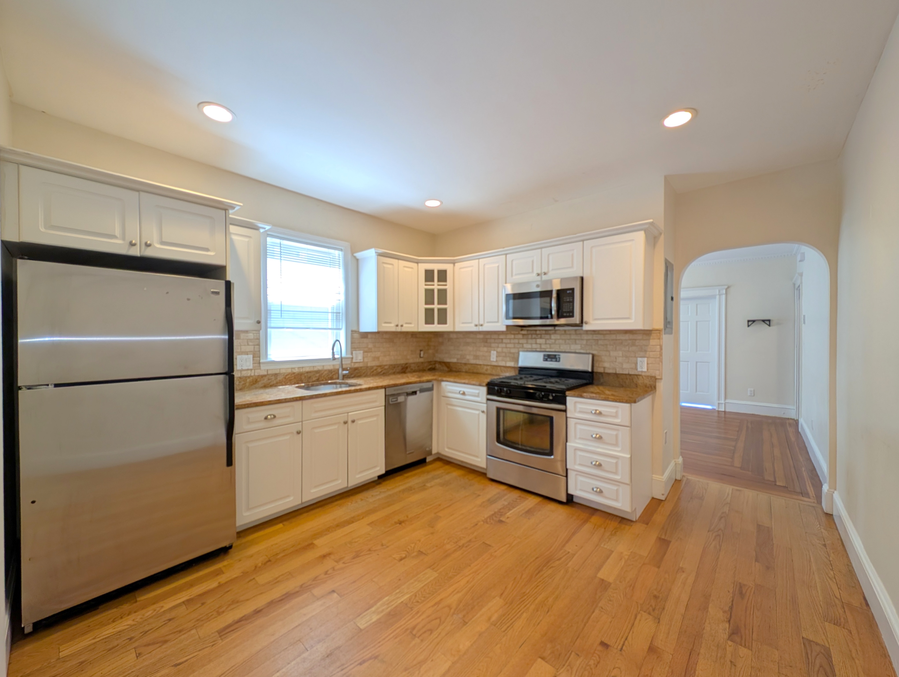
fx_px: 312
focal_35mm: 12
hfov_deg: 110.5
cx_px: 450
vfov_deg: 94.6
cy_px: 338
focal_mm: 2.23
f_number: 1.95
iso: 44
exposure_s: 1/47.2
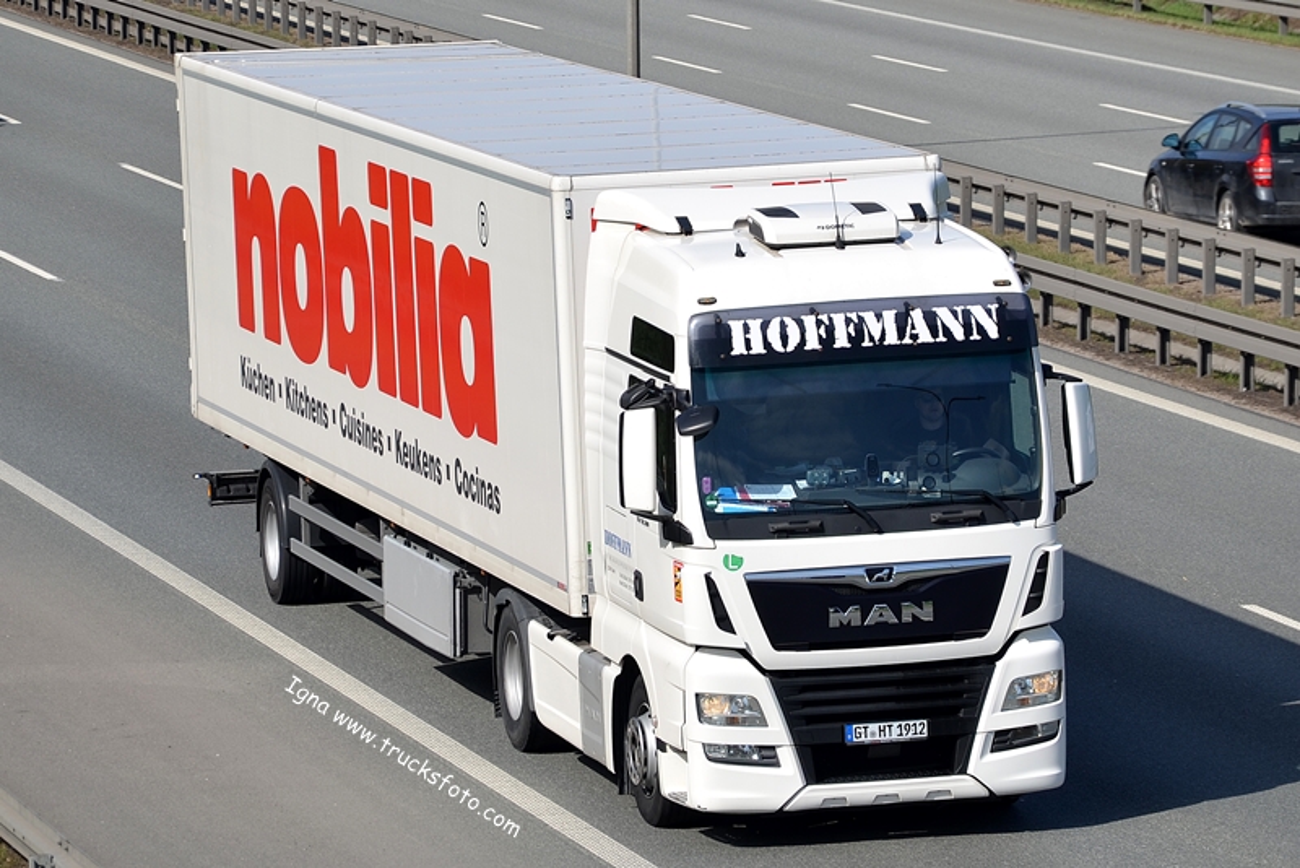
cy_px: 434
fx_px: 5689
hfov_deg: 13.0
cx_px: 650
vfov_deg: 8.7
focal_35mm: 158
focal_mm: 105
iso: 100
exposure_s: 1/800
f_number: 5.6
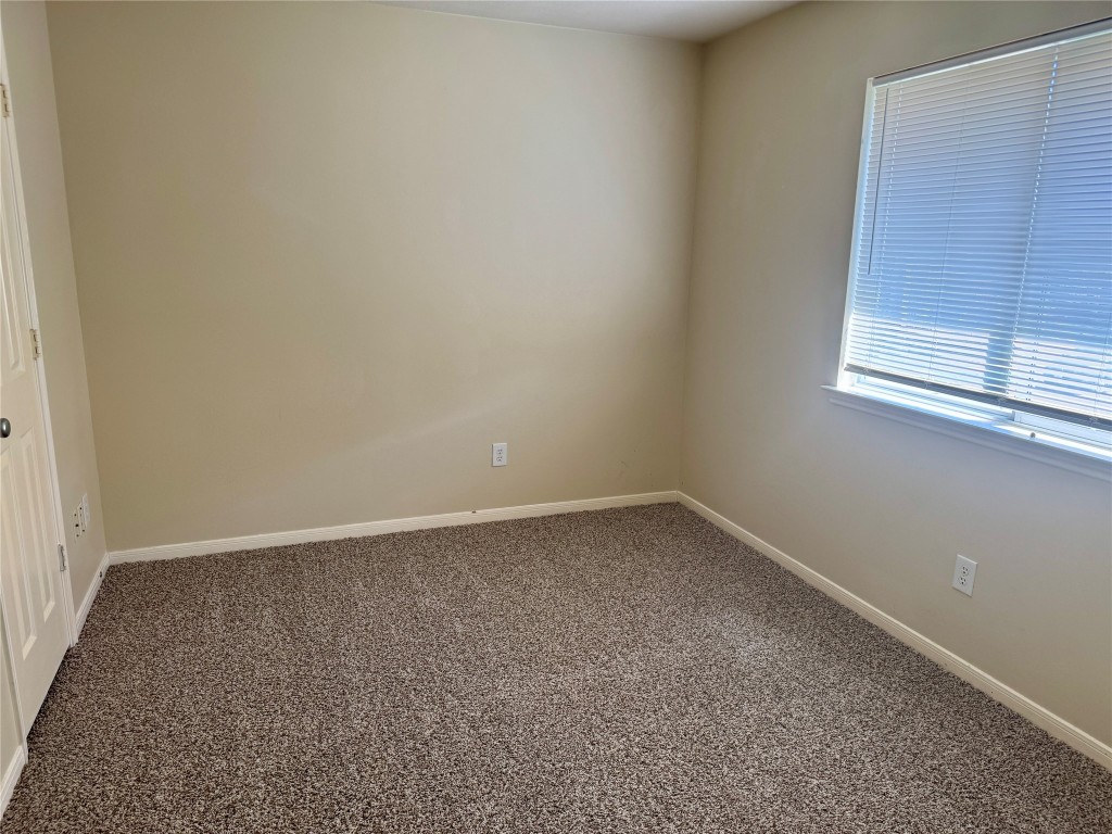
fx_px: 771
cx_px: 556
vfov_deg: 56.8
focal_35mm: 24
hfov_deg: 71.6
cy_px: 417
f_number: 1.78
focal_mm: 6.76
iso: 80
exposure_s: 1/126
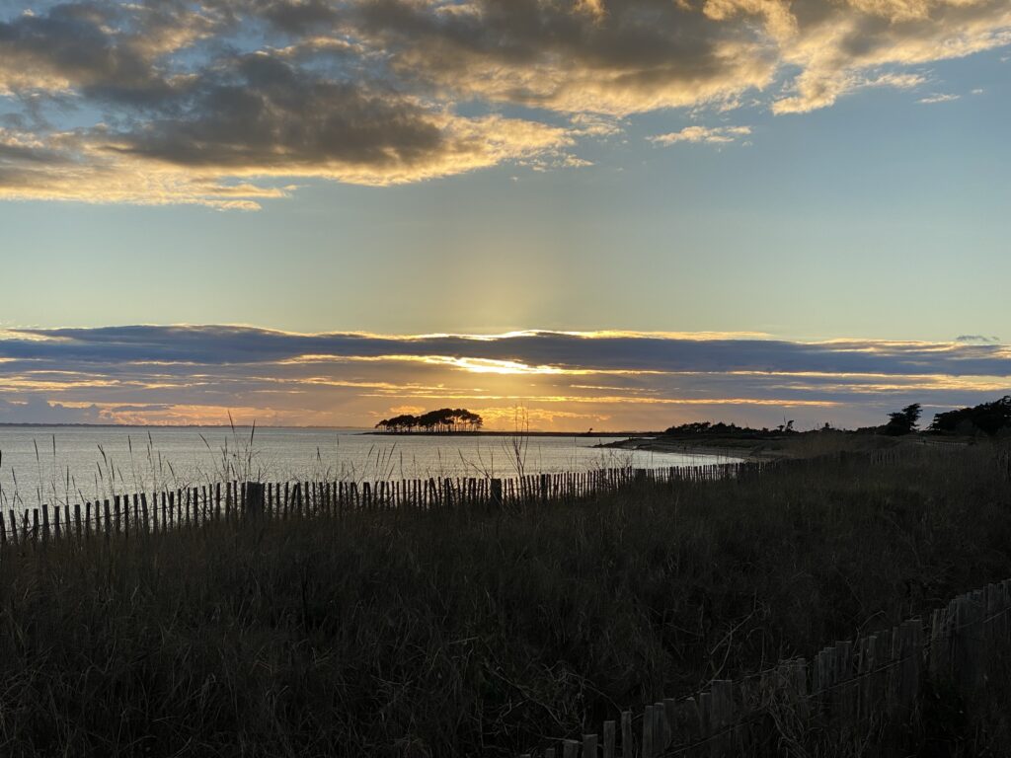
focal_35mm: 52
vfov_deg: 28.0
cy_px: 379
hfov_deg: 36.8
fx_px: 1519
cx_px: 506
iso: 20
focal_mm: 6
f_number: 2
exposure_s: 1/1142
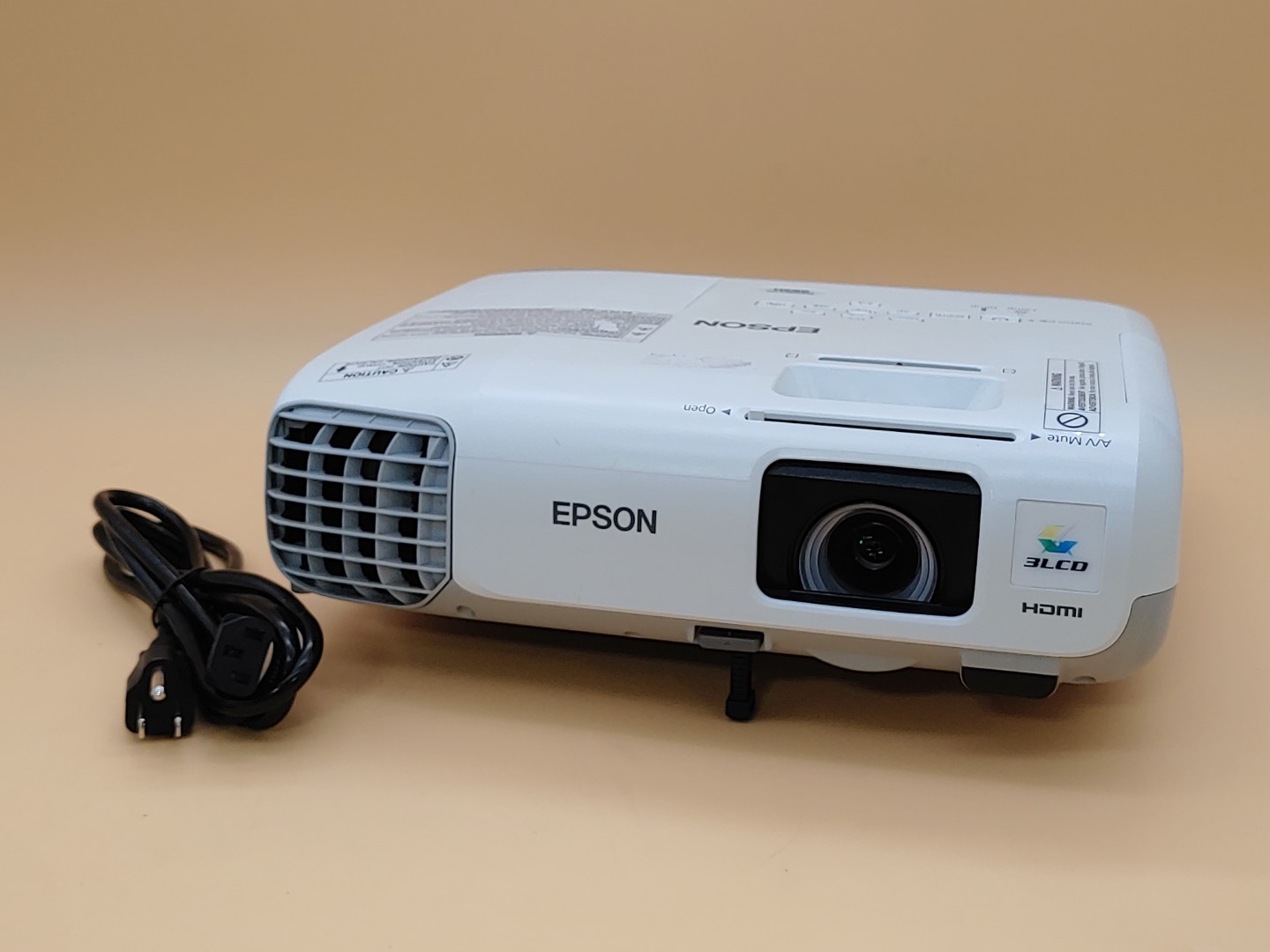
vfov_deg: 31.5
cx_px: 635
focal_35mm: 46
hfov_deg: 41.2
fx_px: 1688
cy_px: 476
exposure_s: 1/134
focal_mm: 4.36
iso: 50
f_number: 1.8
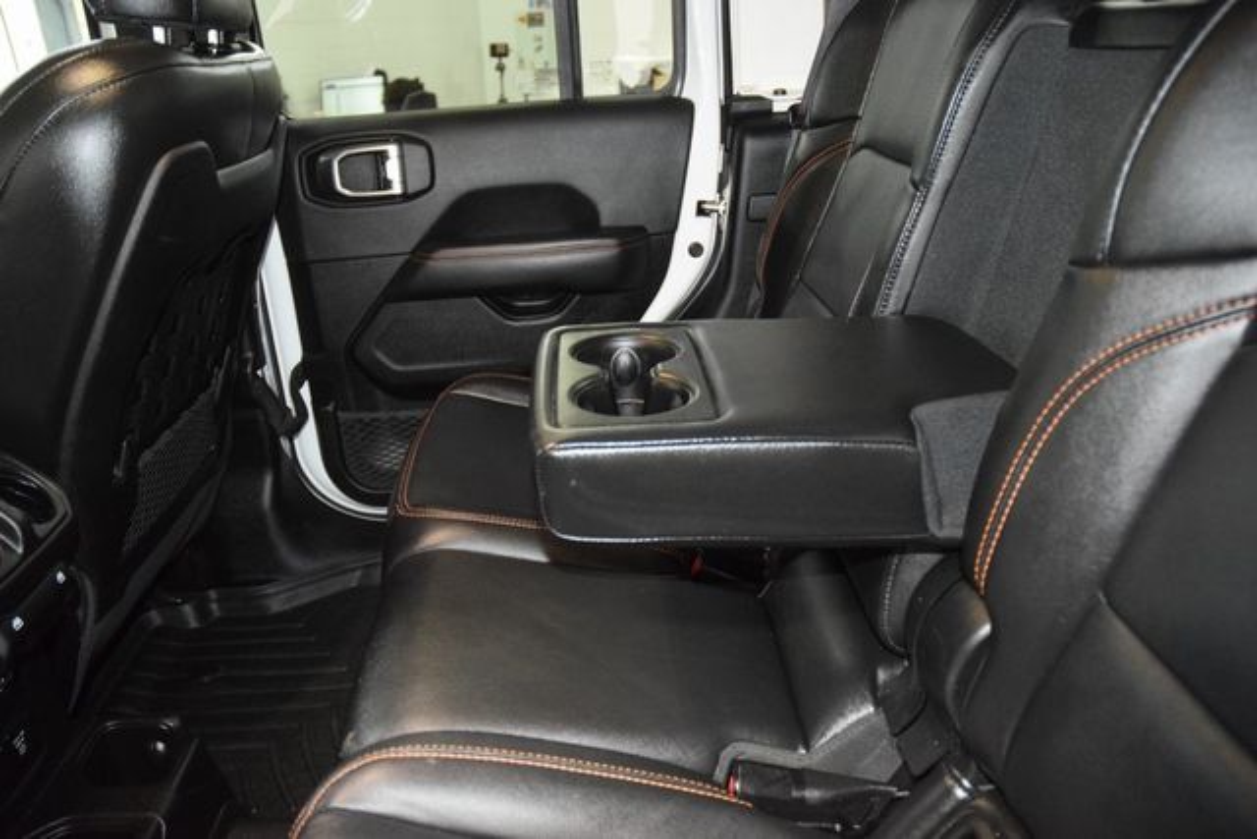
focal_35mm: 27
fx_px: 943
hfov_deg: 67.4
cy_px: 420
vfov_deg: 48.0
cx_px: 628
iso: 3200
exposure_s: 1/25
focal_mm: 18
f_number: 3.5
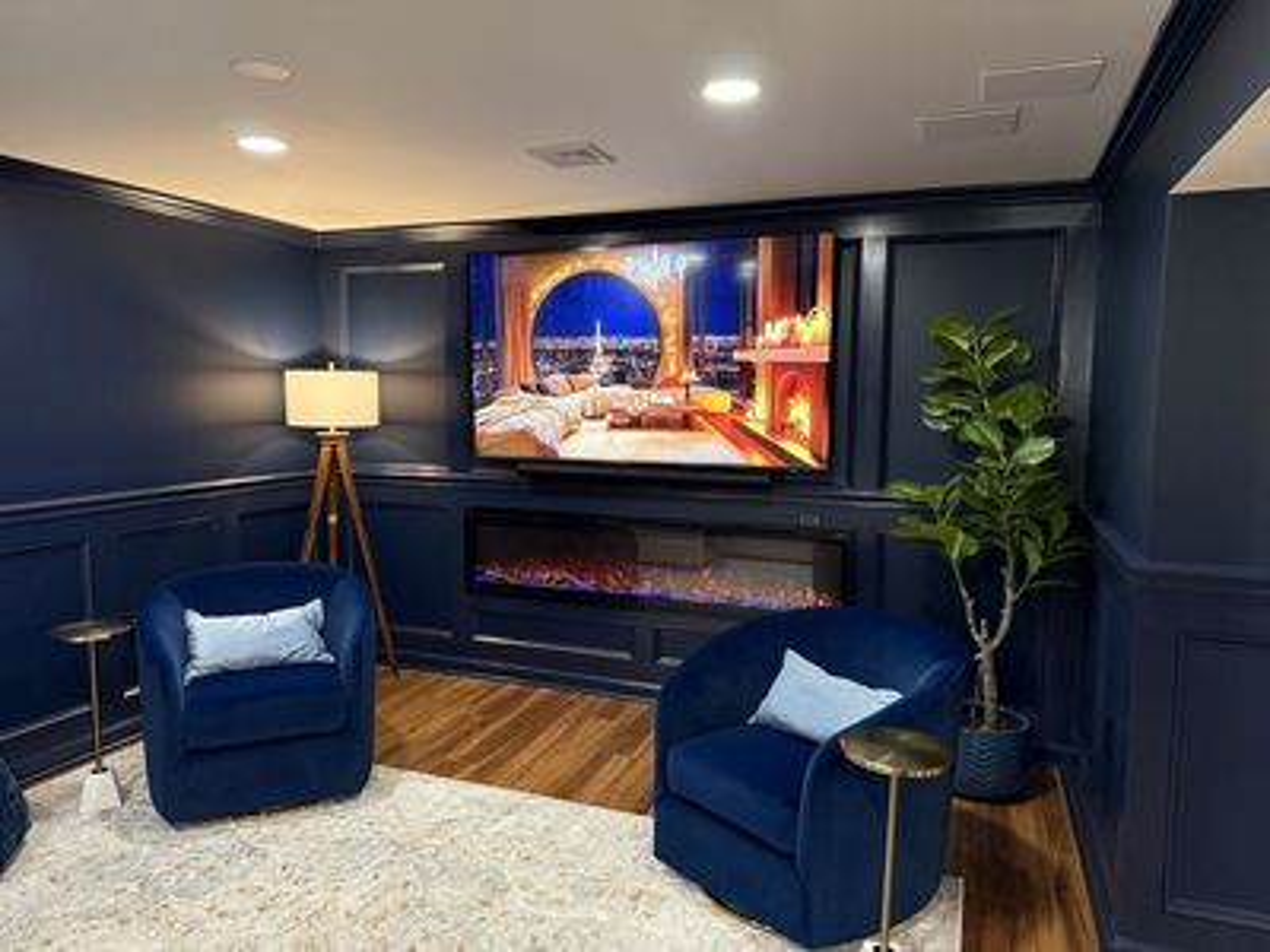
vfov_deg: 56.8
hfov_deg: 71.6
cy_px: 476
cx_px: 635
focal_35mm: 24
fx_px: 881
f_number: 1.78
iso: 640
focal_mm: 6.76
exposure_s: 1/60
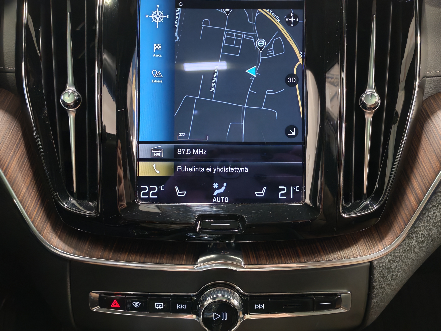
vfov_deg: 38.7
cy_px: 154
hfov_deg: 50.1
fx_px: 471
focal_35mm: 37
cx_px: 225
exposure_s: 1/33.3
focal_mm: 6.12
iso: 2403
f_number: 1.9
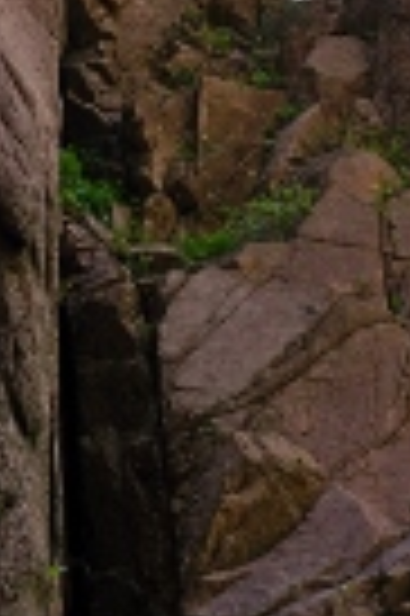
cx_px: 426
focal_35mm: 123
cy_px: 234
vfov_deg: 16.7
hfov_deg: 11.0
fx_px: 2106
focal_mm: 28
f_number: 6.3
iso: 100
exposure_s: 1/100
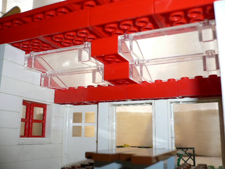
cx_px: 112
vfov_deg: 40.7
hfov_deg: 52.6
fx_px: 227
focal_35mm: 35
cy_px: 84
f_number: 2.8
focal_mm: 5.8
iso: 80
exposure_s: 1/200
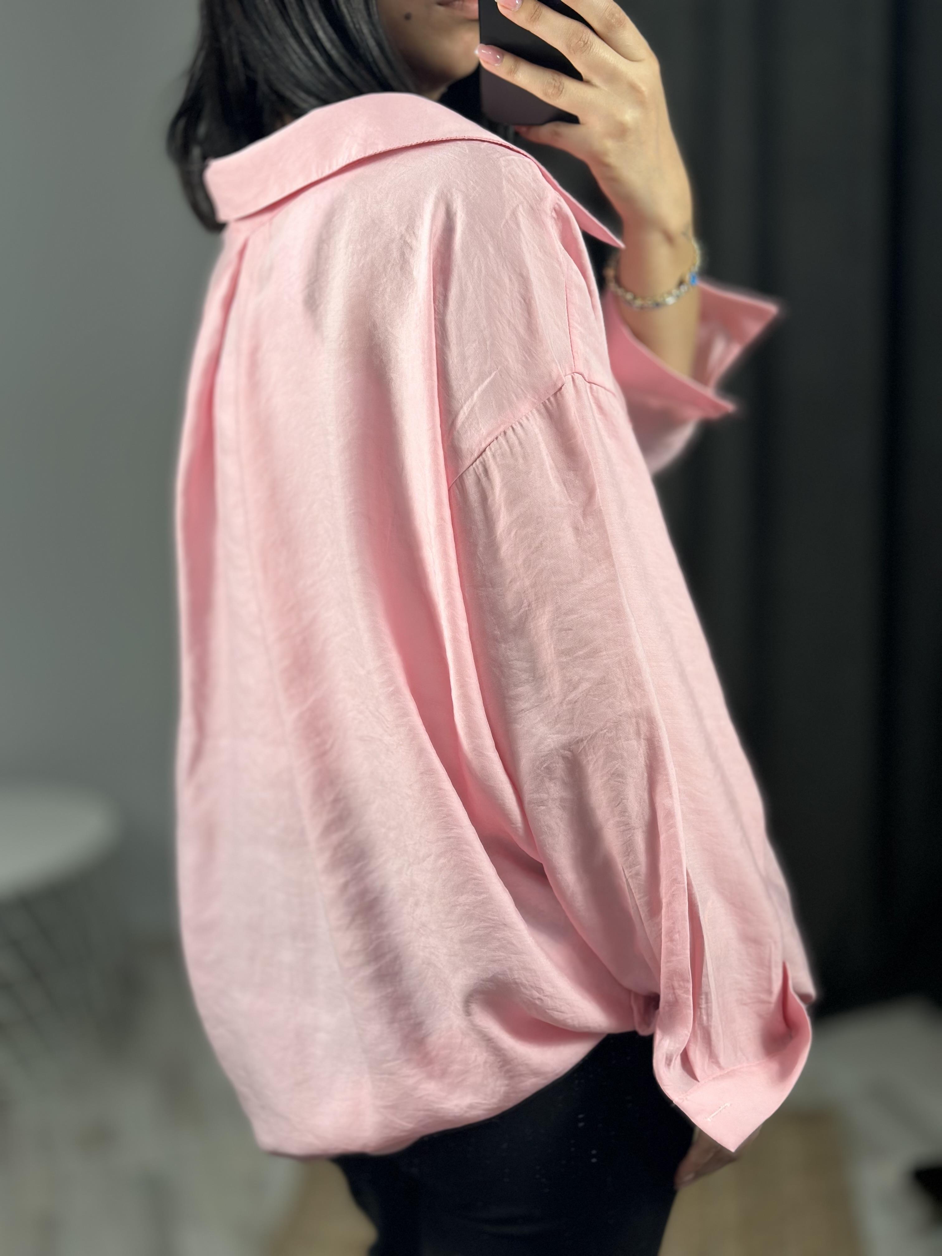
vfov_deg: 39.7
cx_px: 471
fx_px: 1742
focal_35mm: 48
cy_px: 628
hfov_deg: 30.3
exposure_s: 1/136
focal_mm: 6.86
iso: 64
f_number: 1.78
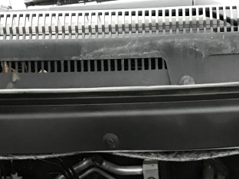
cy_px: 262
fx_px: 635
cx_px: 188
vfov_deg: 15.0
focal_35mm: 92
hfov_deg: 21.1
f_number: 1.8
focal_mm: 3.99
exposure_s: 1/15
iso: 64
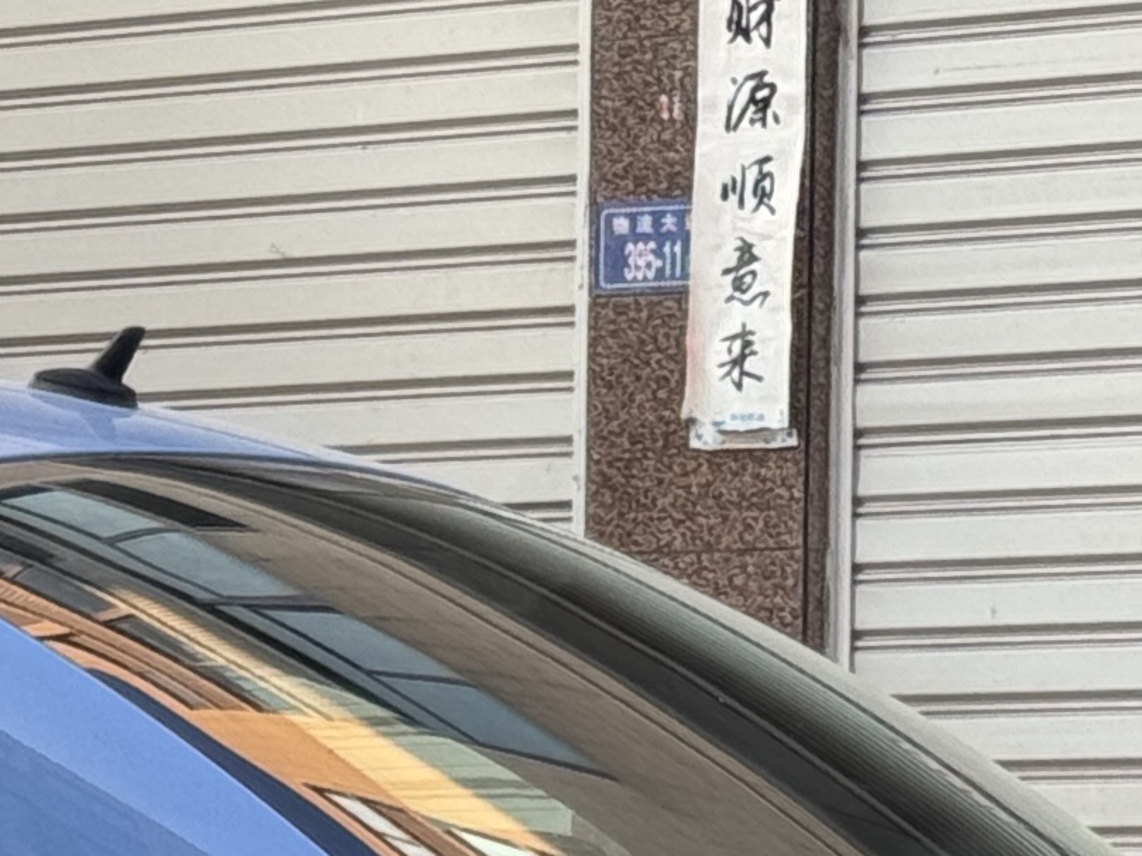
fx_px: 7882
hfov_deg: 8.1
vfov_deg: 6.2
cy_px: 1063
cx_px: -675
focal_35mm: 239
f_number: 1.78
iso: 64
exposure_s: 1/194
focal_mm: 6.76
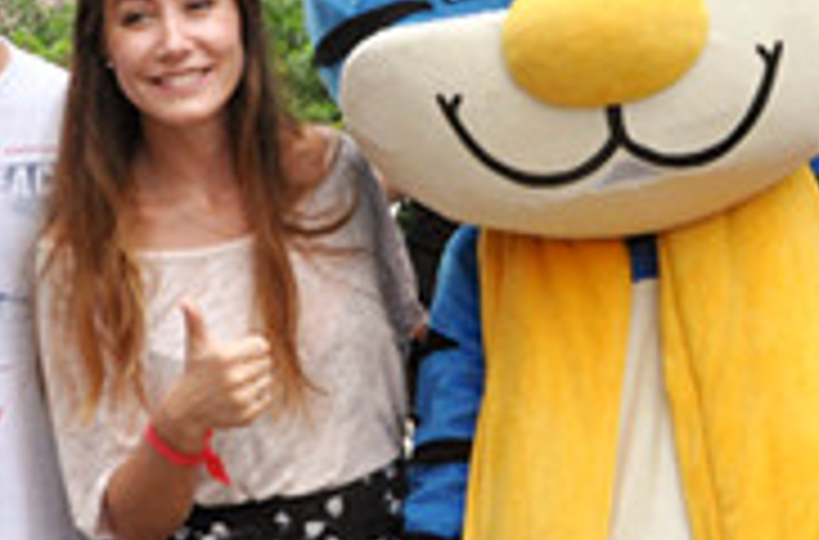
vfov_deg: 11.4
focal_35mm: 119
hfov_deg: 17.2
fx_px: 2698
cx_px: 549
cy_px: 135
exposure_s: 1/160
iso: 800
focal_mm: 24
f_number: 13
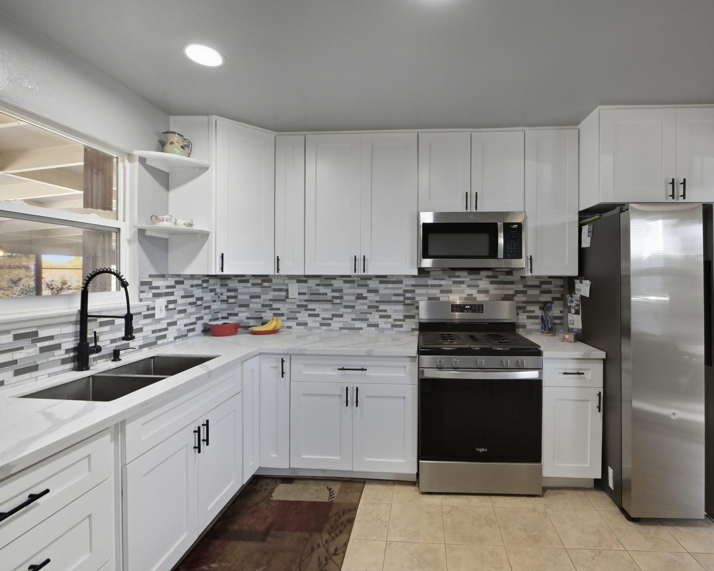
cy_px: 285
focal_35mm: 17
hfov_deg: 89.1
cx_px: 405
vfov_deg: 77.0
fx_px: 359
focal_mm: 15
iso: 1600
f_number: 8
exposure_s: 1/80
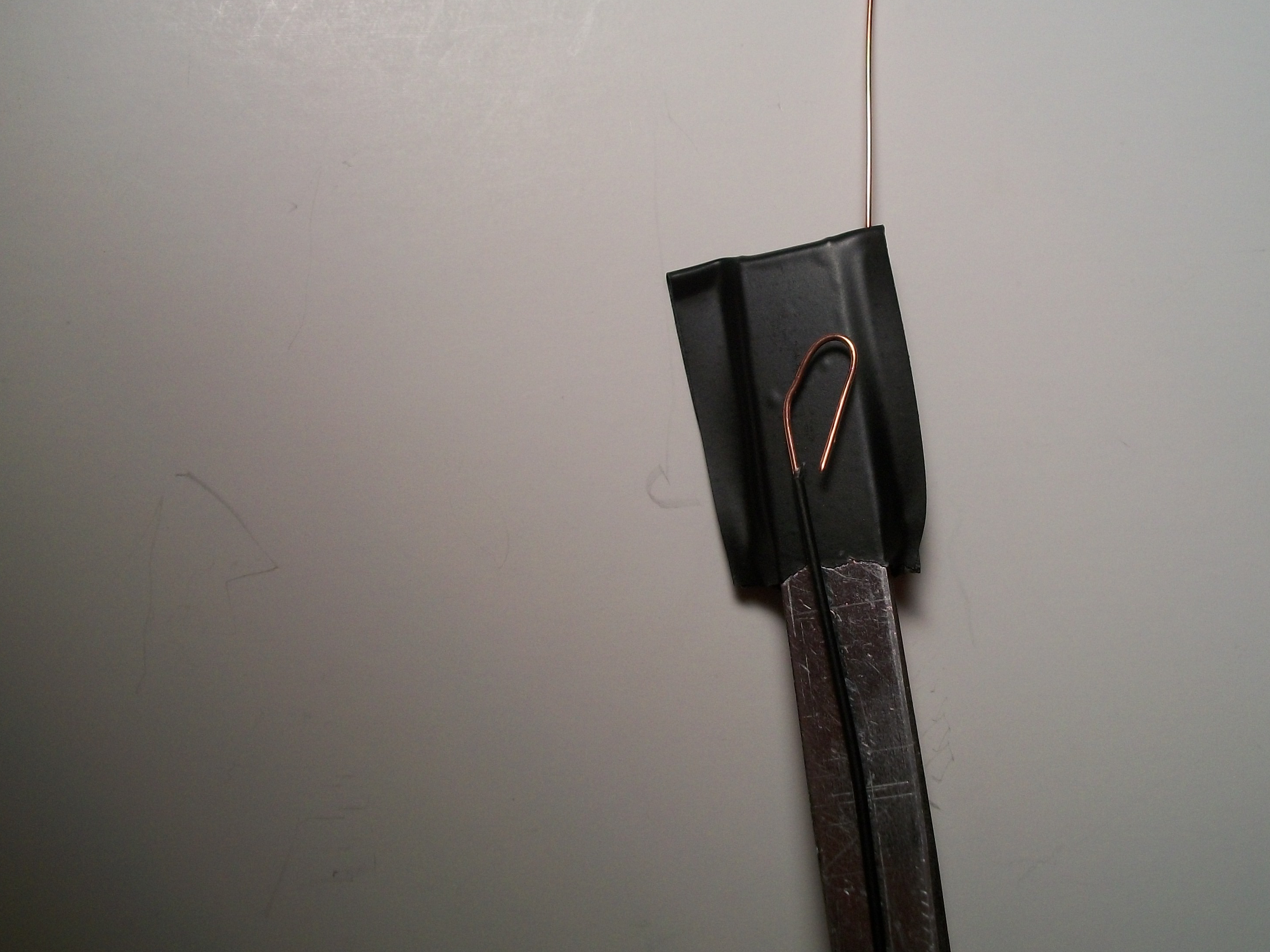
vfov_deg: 35.9
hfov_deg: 46.6
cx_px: 754
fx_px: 1467
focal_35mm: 40
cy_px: 390
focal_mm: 5.7
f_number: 2.9
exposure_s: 1/100
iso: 80
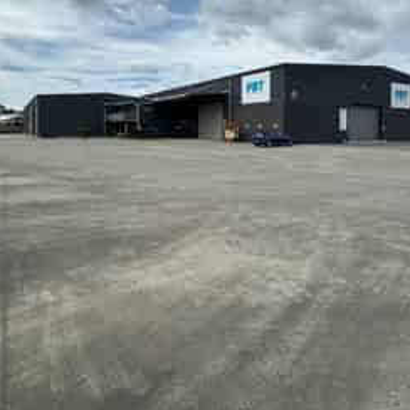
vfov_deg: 61.3
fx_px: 335
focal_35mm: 25
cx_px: 209
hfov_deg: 62.9
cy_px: 134
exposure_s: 1/3040
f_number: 2.2
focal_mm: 2.22
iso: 50
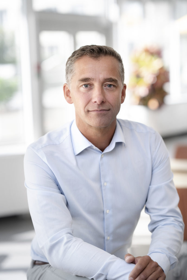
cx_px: 94
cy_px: 140
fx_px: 662
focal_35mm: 85
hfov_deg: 16.1
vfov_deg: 23.9
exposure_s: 1/200
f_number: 2.2
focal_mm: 85
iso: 200
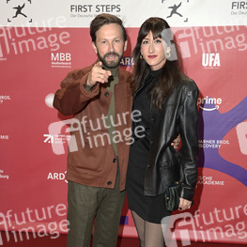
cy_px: 179
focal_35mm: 62
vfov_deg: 27.4
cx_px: 124
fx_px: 501
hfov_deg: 27.7
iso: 400
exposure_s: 1/160
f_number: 5.6
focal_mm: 48
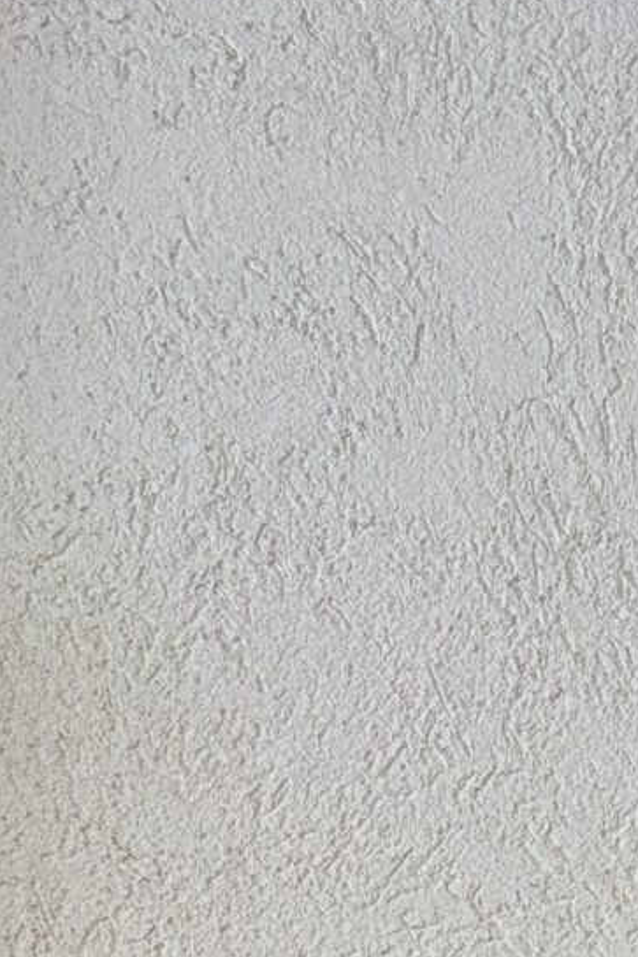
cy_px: 2195
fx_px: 3378
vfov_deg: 12.9
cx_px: 1461
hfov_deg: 9.7
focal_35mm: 127
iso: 80
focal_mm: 5.96
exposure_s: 1/50
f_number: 1.6
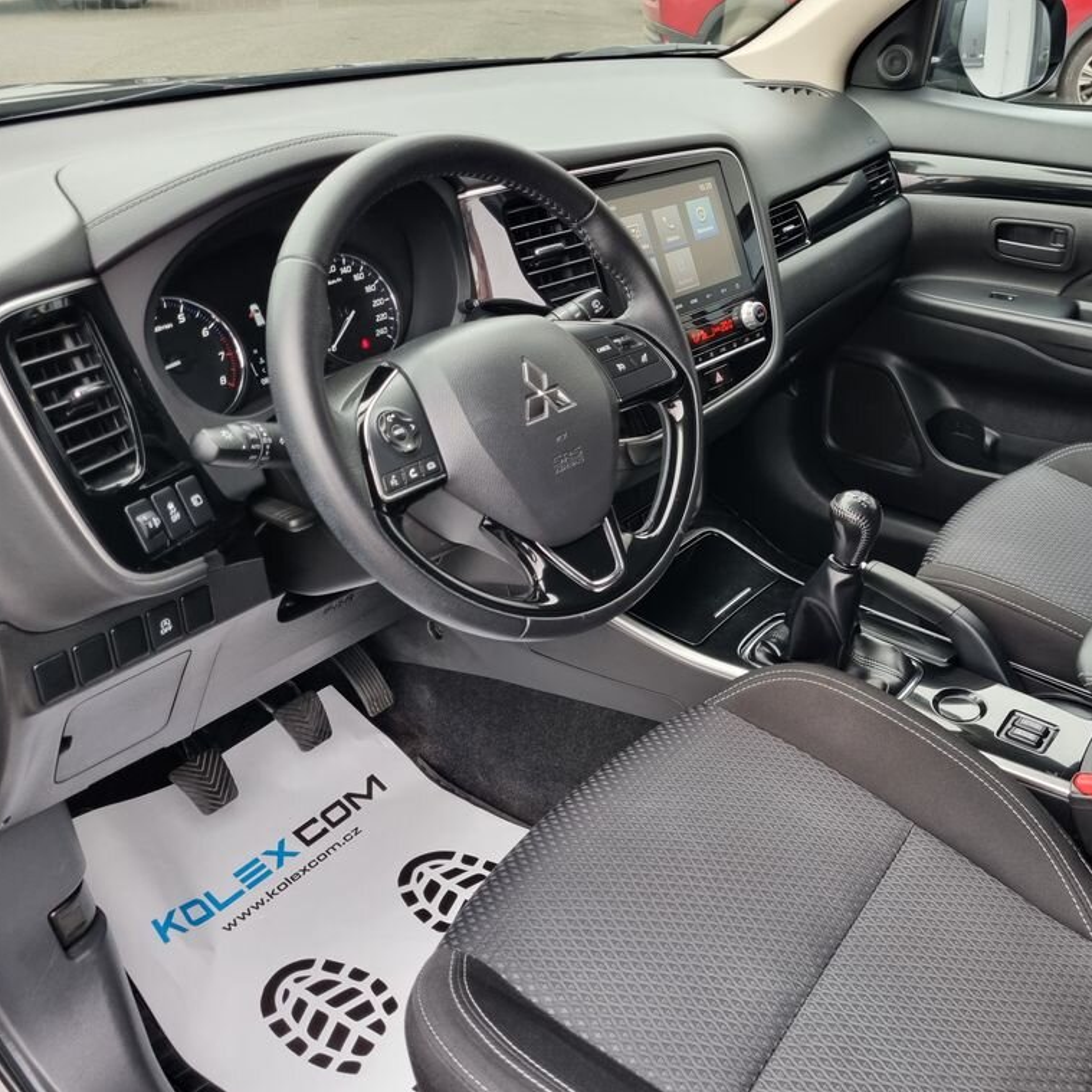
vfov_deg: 52.5
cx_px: 727
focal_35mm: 31
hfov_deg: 51.6
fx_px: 1106
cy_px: 551
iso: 160
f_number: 1.8
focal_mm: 5.4
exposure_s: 1/100
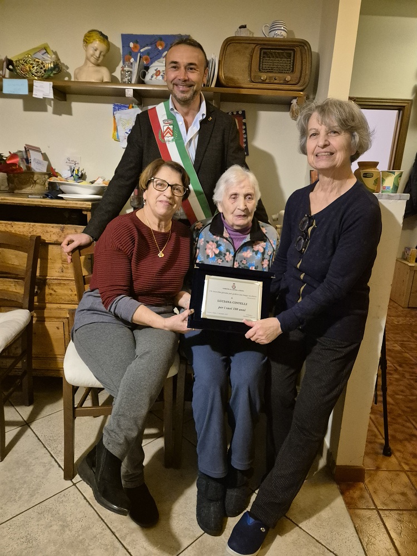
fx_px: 369
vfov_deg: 73.9
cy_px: 278
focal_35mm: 23
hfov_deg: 58.9
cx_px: 208
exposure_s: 1/100
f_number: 1.8
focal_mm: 5.4
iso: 2500
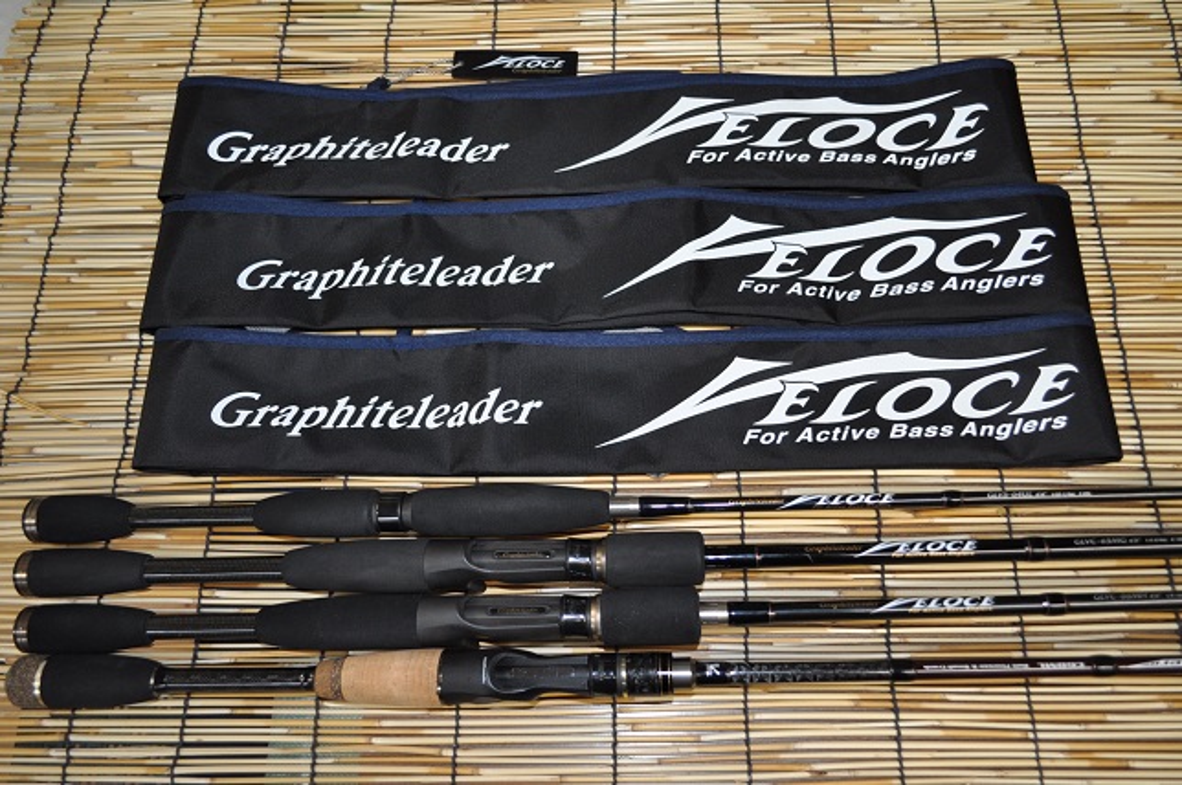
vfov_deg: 43.5
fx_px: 984
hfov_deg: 62.0
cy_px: 392
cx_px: 591
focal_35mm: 30
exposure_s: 1/60
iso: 560
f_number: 3.8
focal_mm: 20
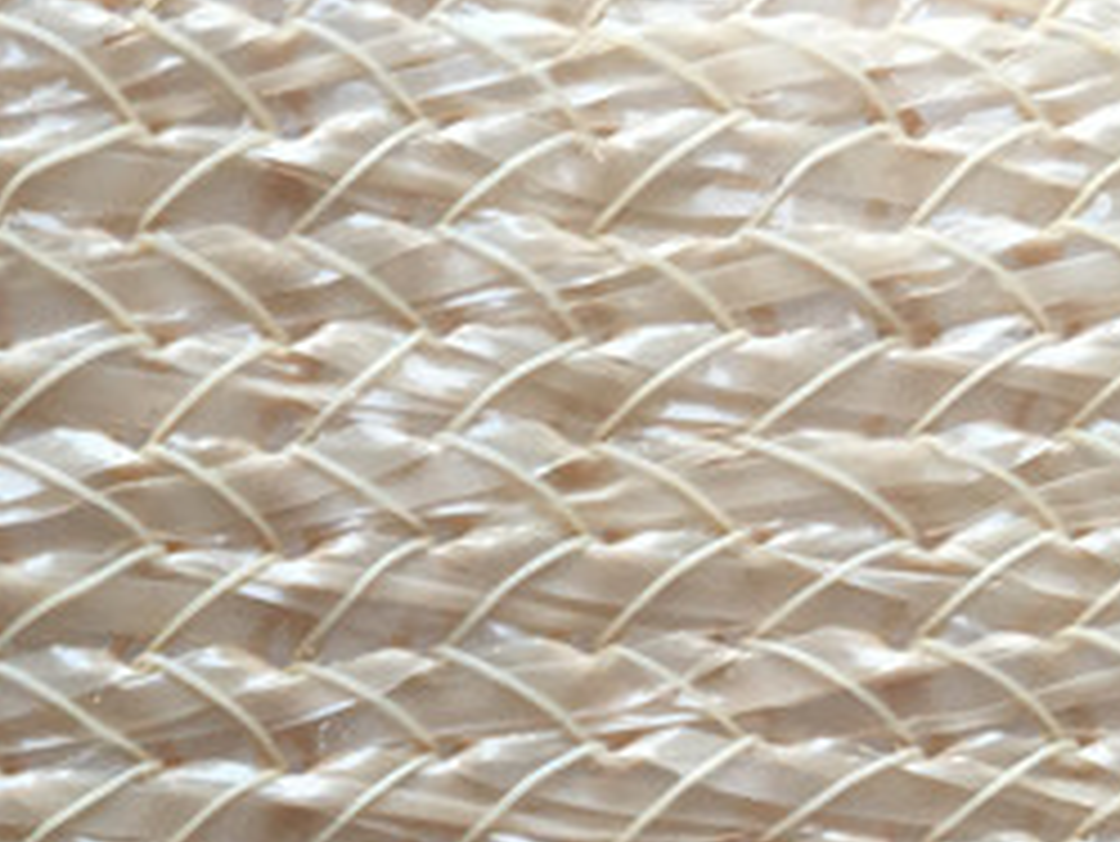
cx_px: -292
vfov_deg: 14.9
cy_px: 1225
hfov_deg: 19.6
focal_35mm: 93
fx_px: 3010
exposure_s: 1/17
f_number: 2.2
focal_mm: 4.15
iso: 32
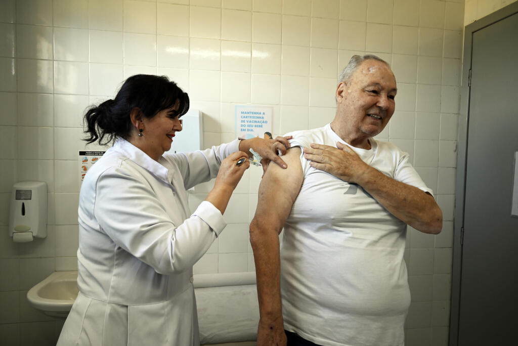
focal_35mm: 24
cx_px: 259
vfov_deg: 53.2
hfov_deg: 73.7
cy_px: 173
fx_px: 346
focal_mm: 24
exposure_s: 1/125
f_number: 4
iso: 560
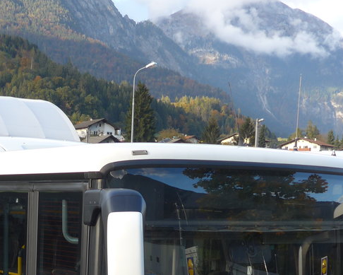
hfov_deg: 23.2
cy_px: 302
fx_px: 833
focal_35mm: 82
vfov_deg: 18.1
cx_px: 113
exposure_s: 1/200
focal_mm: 7
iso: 80
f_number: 2.8
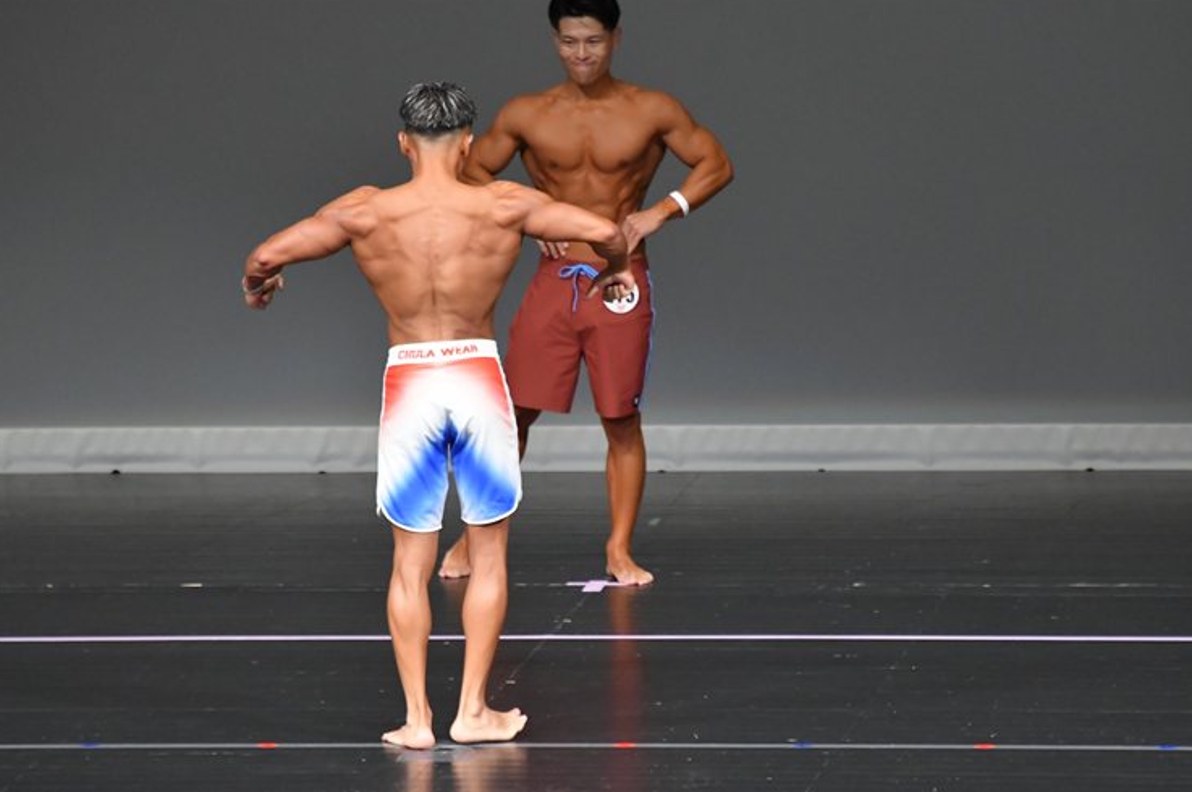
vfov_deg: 3.8
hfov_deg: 5.7
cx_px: 591
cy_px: 406
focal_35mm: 363
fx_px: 12008
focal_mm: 230
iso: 5000
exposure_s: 1/400
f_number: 5.6
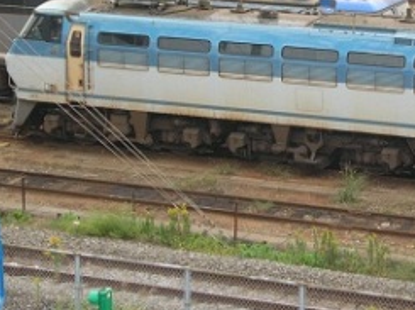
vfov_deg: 10.5
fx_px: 1688
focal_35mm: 141
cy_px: 59
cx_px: 366
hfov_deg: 13.9
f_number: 3.9
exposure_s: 1/13.1
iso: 50
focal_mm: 11.5
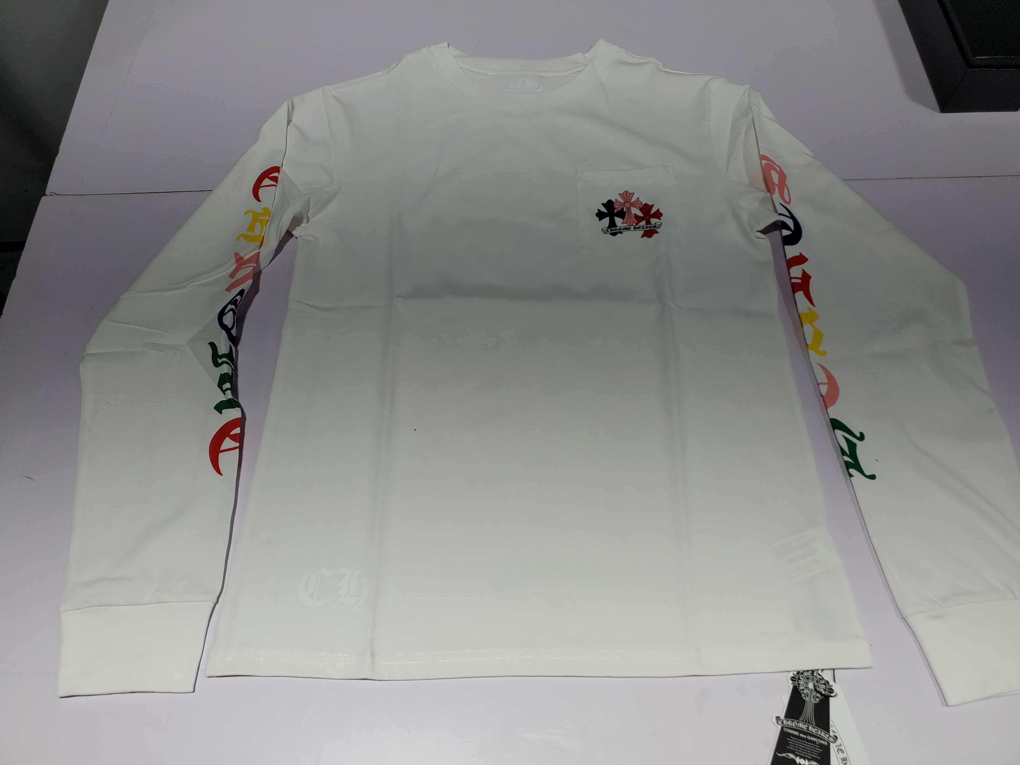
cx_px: 510
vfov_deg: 53.1
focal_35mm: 26
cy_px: 382
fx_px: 766
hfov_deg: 67.3
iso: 50
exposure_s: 1/276
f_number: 2.4
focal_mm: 4.3
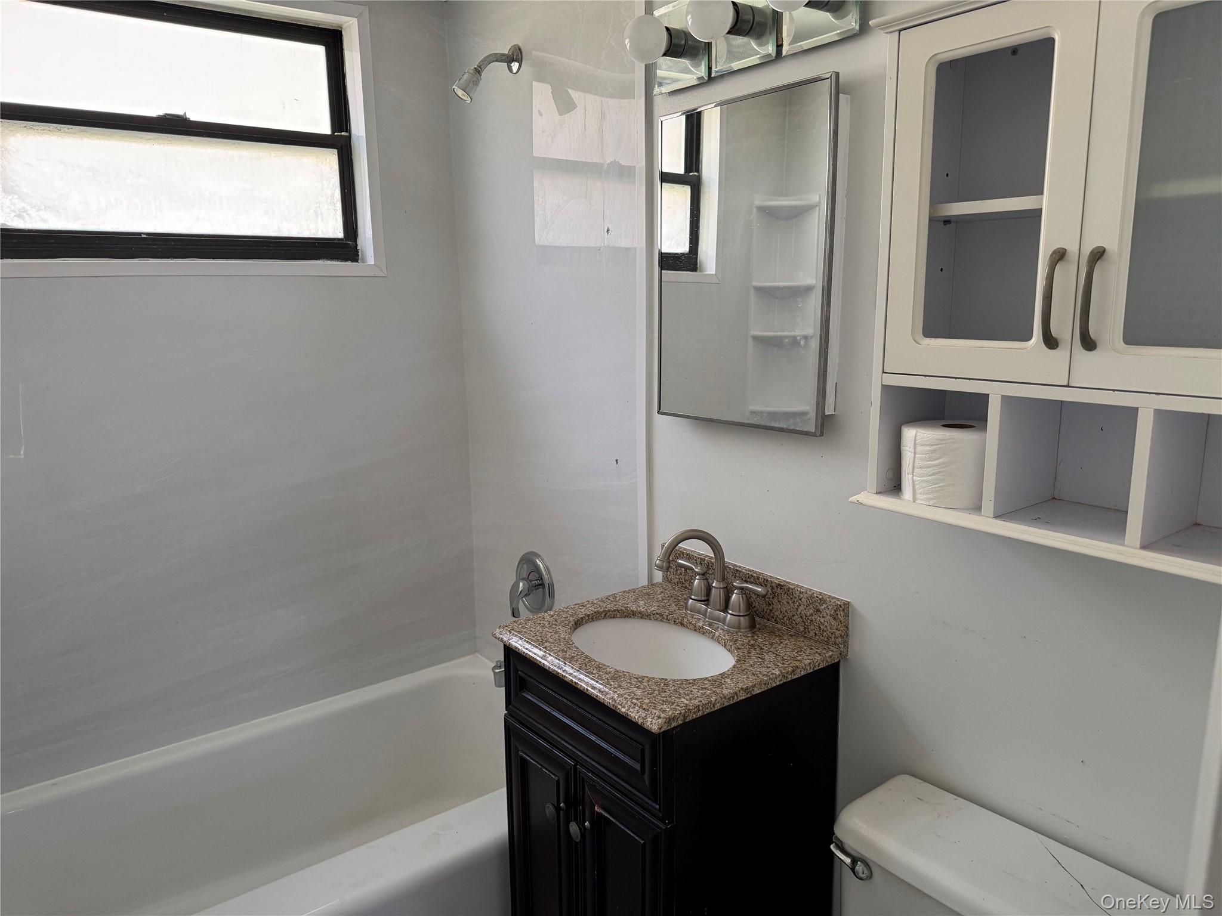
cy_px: 458
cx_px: 611
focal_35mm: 24
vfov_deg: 56.8
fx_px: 847
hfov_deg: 71.6
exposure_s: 1/118
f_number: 1.78
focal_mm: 6.76
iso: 200
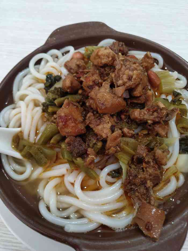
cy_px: 126
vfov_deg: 60.0
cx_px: 94
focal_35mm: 30
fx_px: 217
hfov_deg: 46.8
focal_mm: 4.35
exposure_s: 1/50
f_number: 1.8
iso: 442
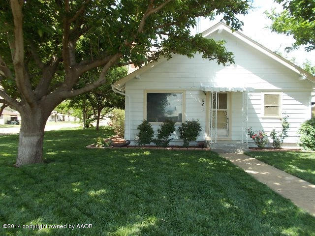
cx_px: 158
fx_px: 237
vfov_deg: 53.1
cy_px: 118
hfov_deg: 67.3
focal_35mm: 26
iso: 80
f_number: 3.2
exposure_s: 1/200
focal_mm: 4.6
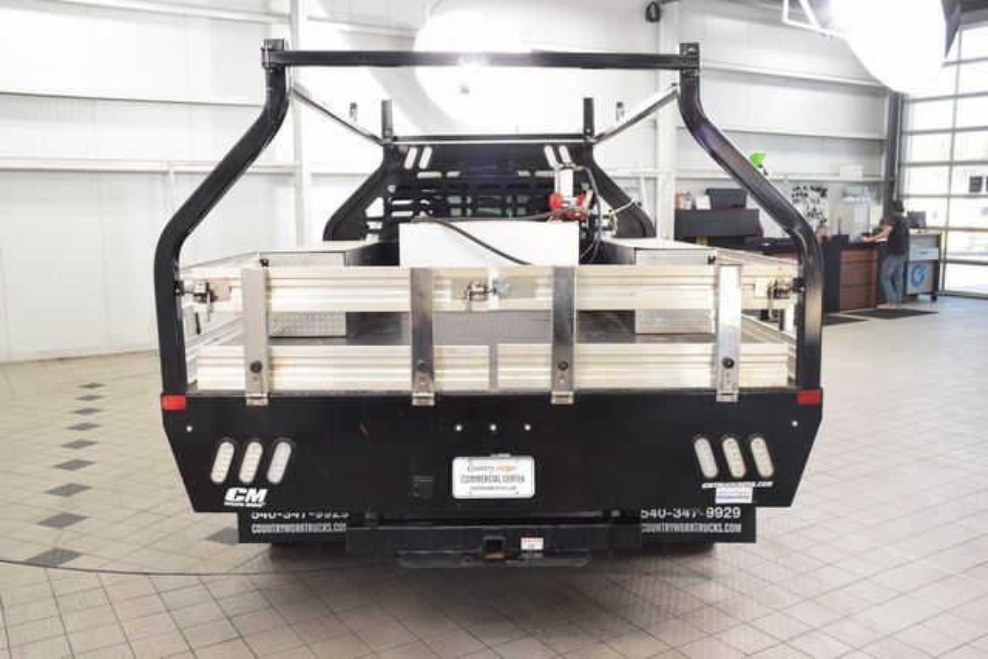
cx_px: 494
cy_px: 330
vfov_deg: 40.0
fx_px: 906
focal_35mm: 33
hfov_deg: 57.2
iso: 1600
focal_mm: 22
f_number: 8
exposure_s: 1/60
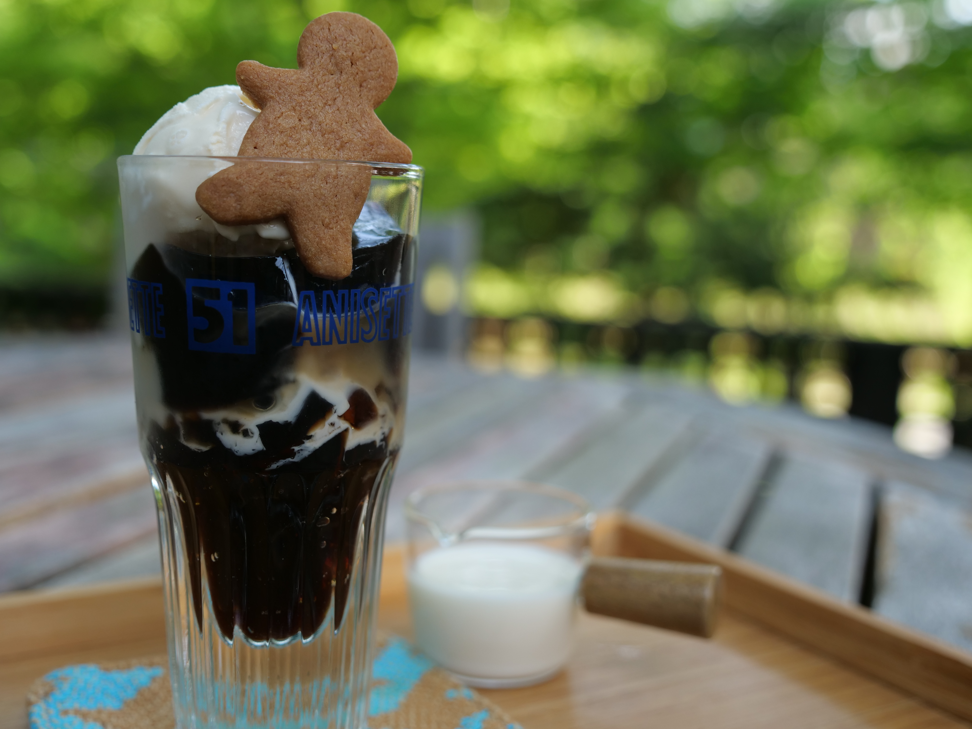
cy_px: 364
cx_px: 486
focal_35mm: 42
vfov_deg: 34.3
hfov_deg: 44.8
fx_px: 1179
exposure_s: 1/125
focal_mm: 21
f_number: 2.8
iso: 200
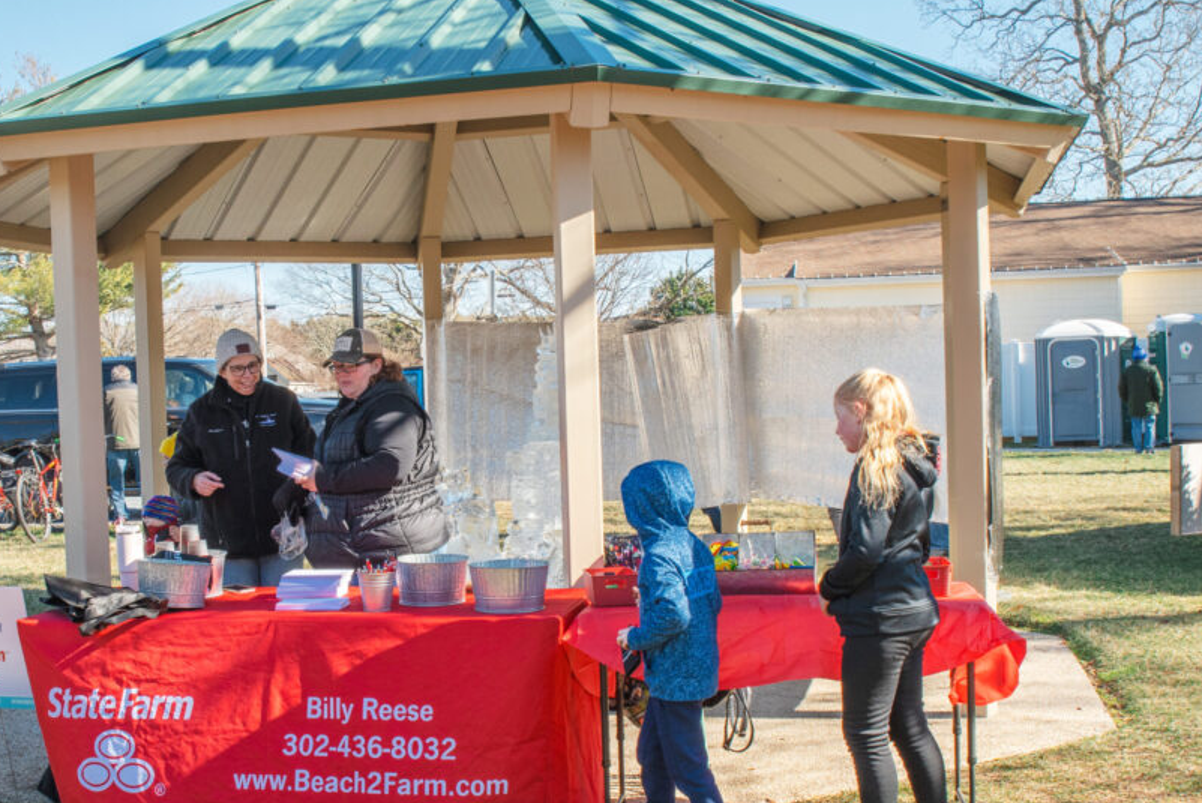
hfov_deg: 42.5
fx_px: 1537
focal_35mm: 46
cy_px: 478
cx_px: 471
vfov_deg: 29.2
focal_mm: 24
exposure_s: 1/200
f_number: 10
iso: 250
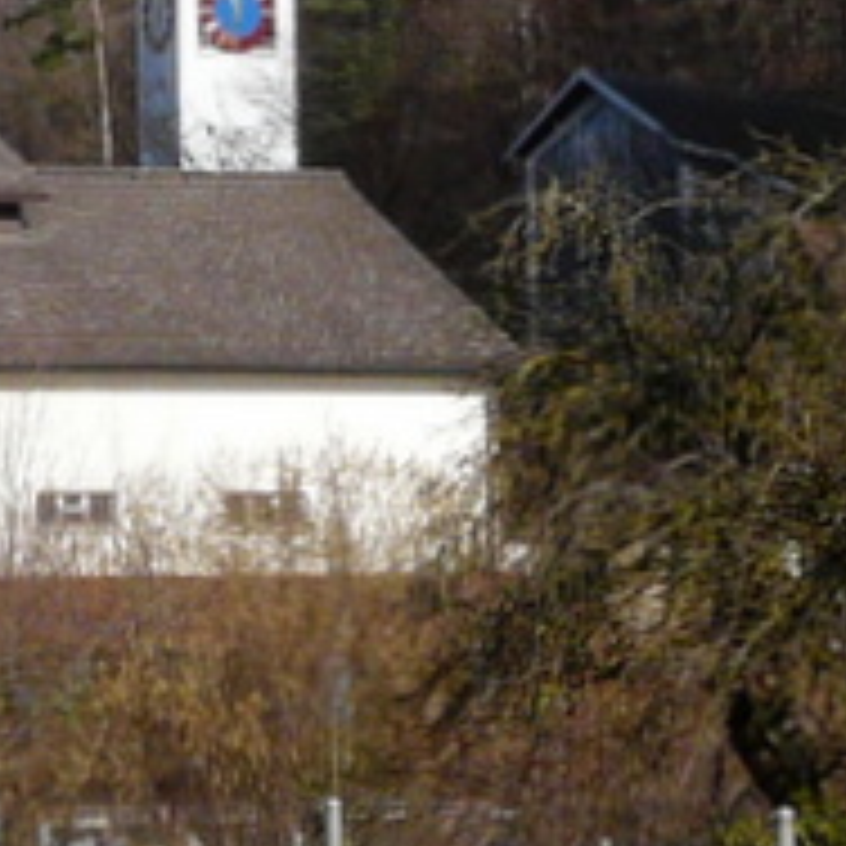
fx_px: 5724
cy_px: 243
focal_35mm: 207
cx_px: -936
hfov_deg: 8.0
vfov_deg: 8.4
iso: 100
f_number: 6.3
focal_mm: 7.2
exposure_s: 1/500
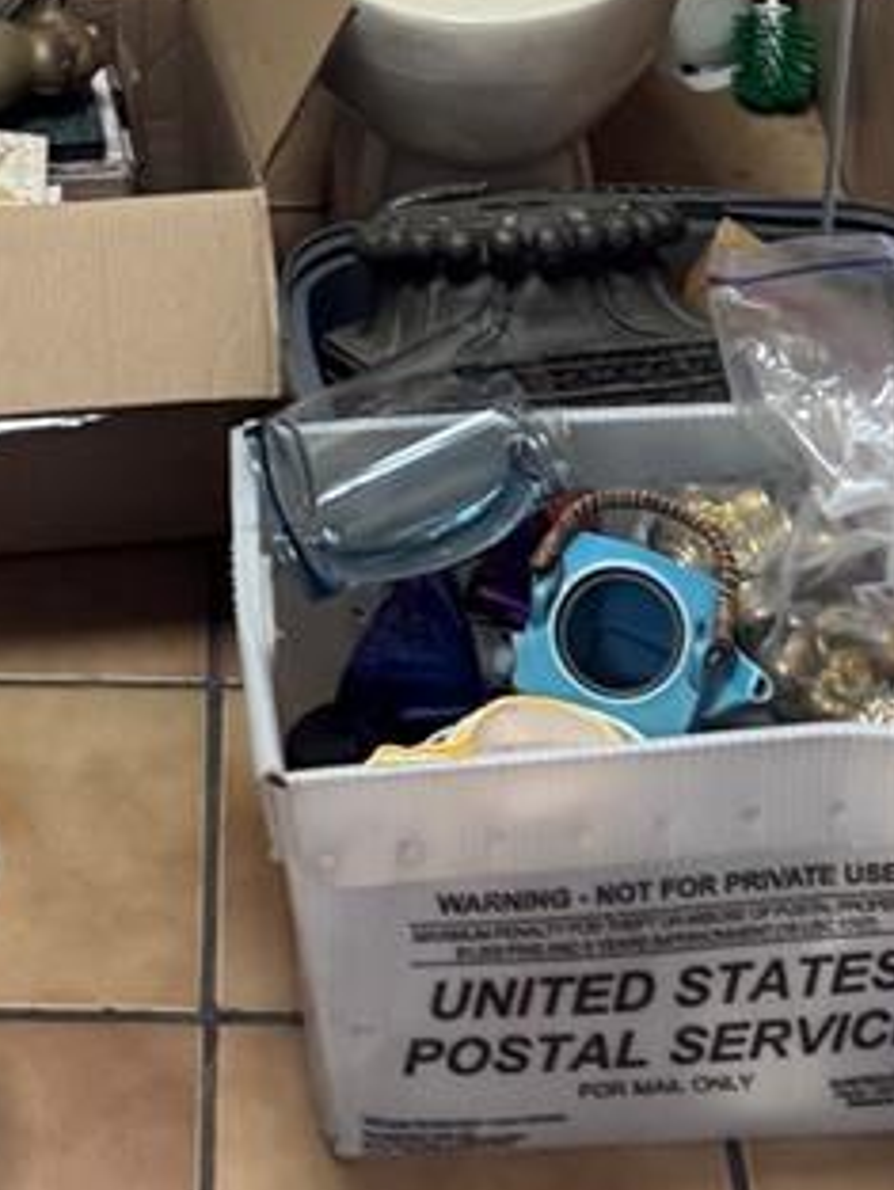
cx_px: 160
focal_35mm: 92
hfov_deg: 15.9
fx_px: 3166
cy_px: -757
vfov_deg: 18.2
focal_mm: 6.76
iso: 200
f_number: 1.78
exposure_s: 1/60
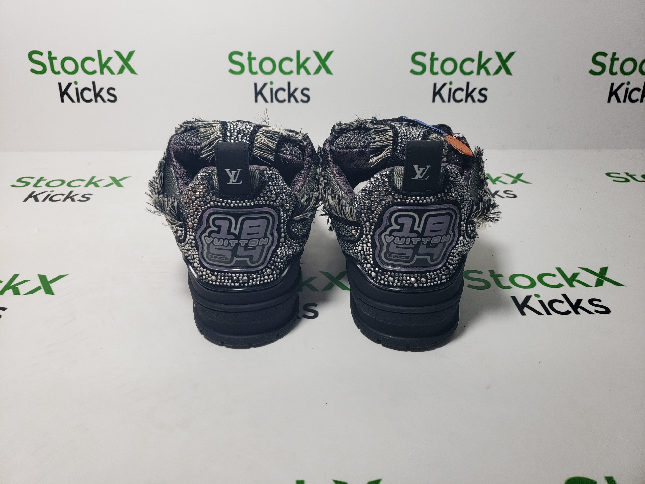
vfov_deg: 53.1
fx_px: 484
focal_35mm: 26
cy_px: 242
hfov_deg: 67.3
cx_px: 322
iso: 50
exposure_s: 1/391
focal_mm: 4.3
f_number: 1.5
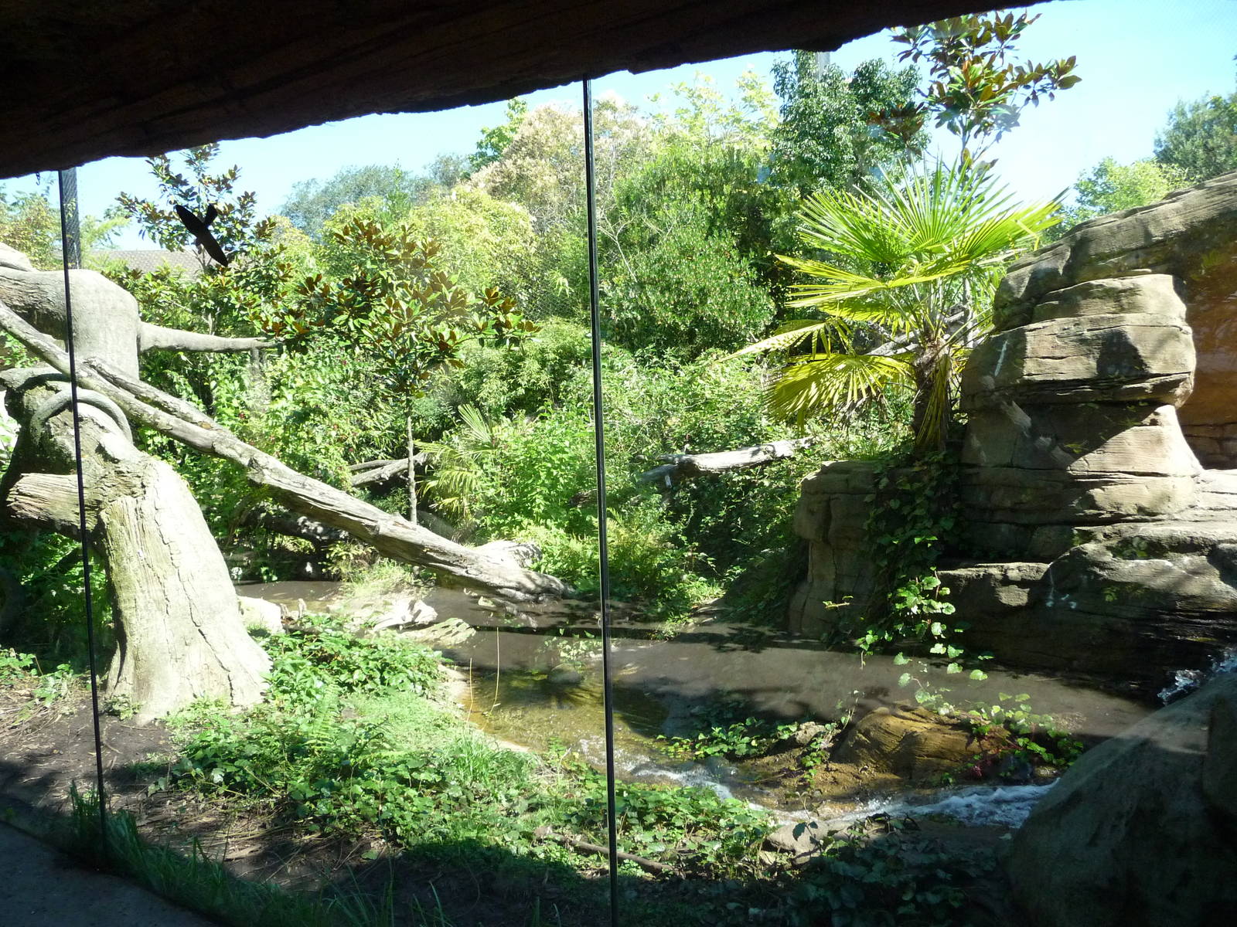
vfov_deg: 49.7
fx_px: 1001
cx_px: 618
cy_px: 464
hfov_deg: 63.4
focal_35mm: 28
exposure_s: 1/500
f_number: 3.3
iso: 400
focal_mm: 4.7
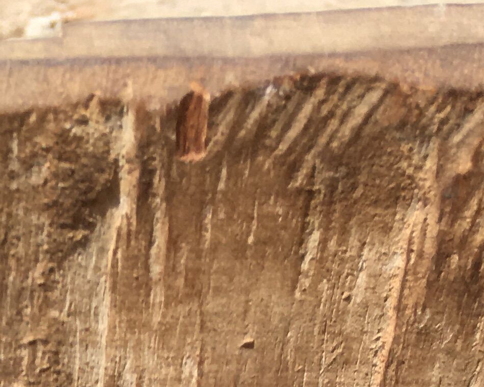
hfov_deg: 15.5
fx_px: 1719
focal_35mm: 120
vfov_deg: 10.6
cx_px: -93
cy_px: 990
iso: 25
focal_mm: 4.15
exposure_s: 1/686
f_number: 2.2
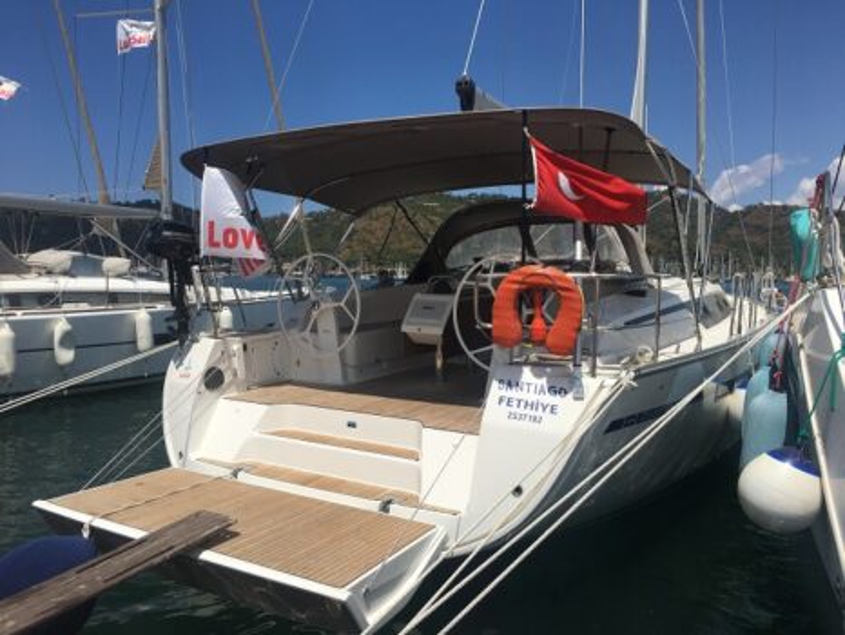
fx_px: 708
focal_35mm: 29
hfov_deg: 61.6
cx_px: 422
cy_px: 318
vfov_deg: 48.3
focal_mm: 4.15
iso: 25
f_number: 2.2
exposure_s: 1/4525
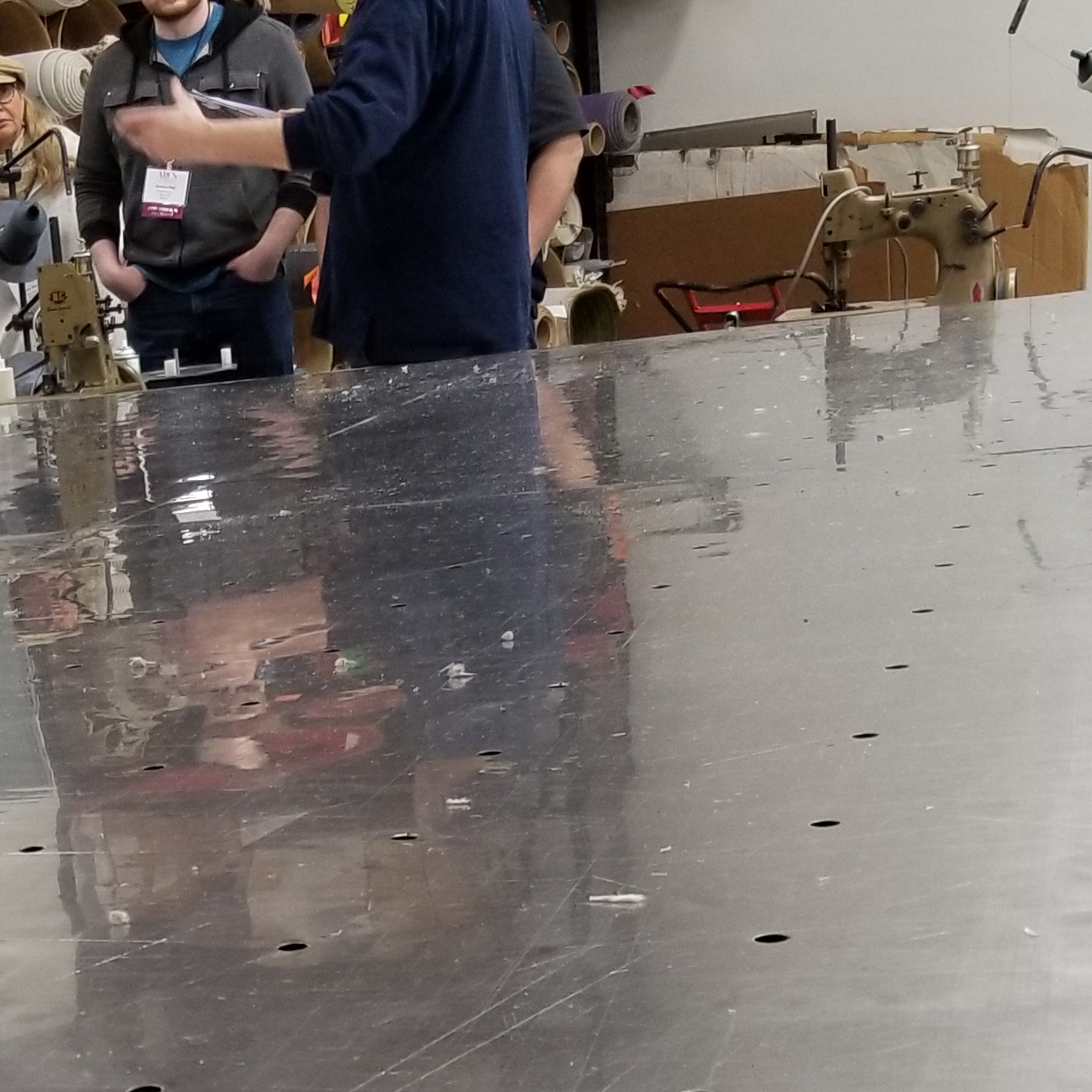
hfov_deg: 22.4
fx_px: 2605
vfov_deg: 23.0
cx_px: -84
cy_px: 1023
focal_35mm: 73
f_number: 1.7
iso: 125
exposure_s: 1/60
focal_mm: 4.3
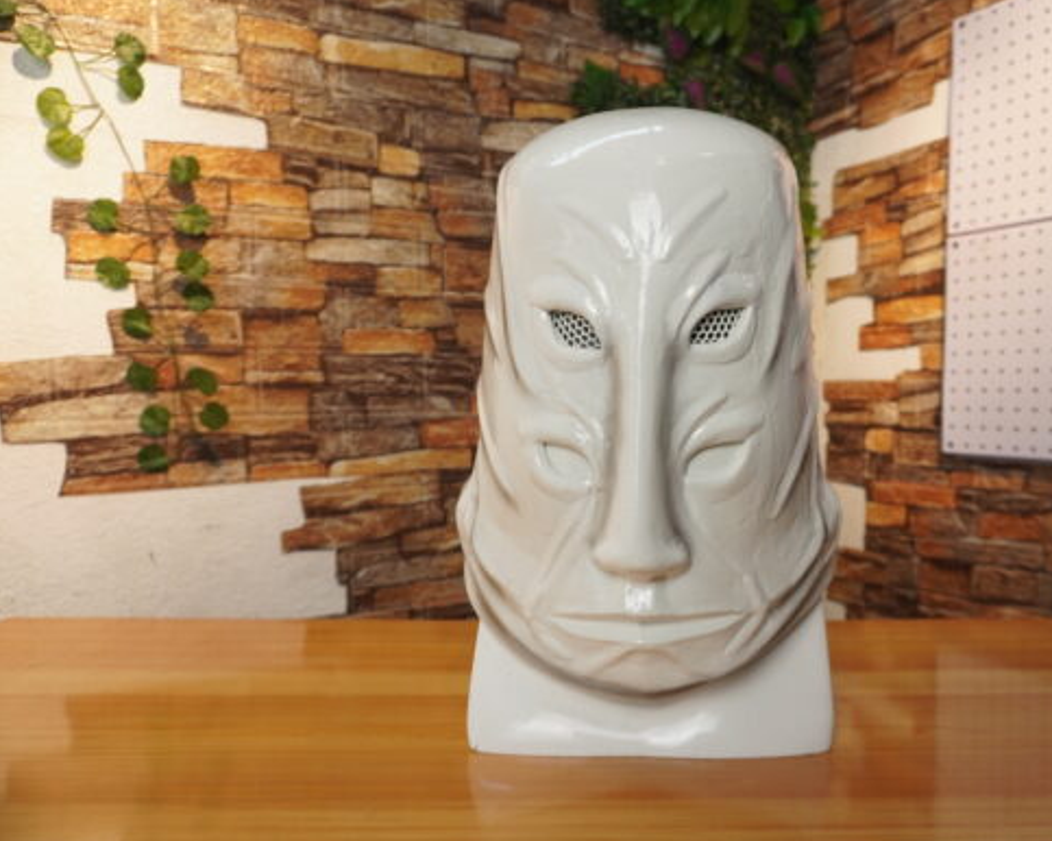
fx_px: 871
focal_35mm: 28
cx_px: 647
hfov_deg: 61.5
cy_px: 431
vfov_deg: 51.5
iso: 320
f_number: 3.5
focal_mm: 16
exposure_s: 1/125
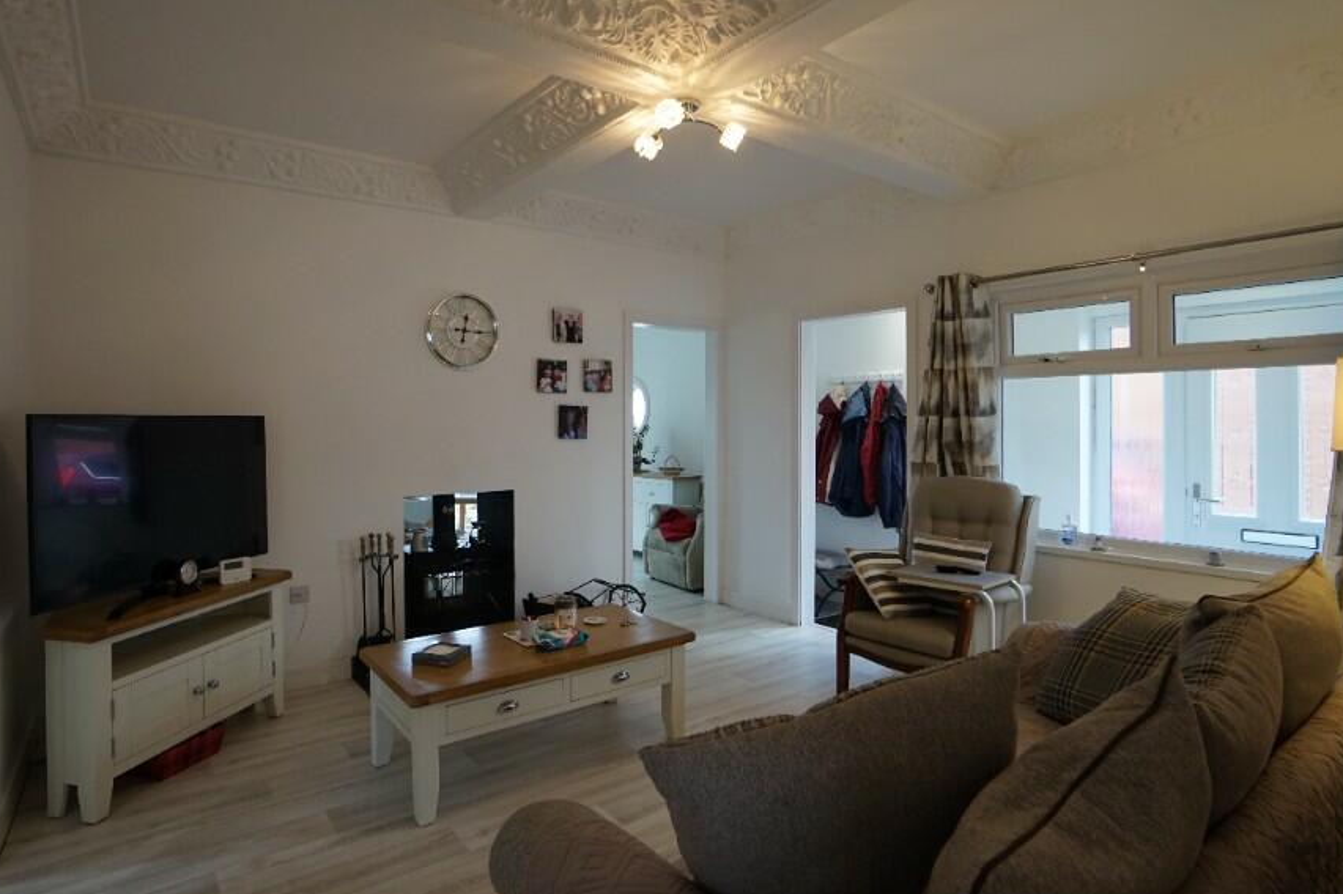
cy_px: 434
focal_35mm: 18
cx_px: 630
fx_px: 671
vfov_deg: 67.3
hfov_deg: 89.9
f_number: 4
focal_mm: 10
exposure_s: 1/60
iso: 500
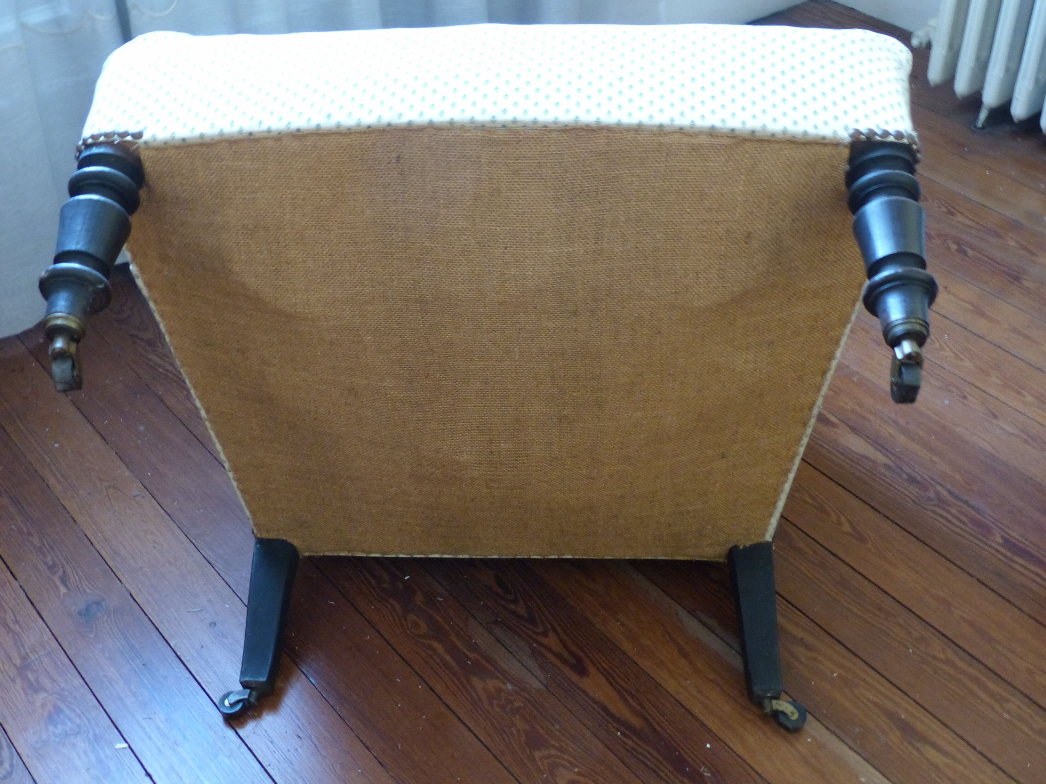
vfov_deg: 32.2
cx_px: 523
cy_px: 392
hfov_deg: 42.1
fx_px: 1360
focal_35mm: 45
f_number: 2.8
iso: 400
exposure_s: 1/10
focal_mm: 8.1
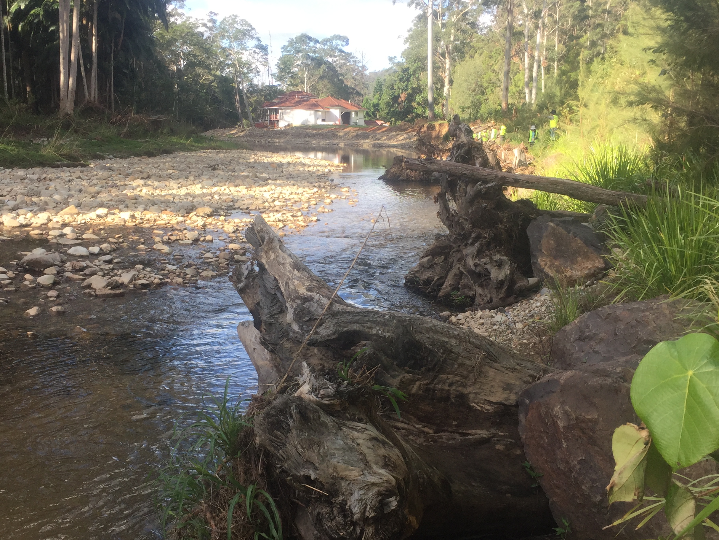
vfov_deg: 36.8
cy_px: 282
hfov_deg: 47.8
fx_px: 810
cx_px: 338
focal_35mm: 39
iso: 32
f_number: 2.2
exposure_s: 1/507
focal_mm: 4.15
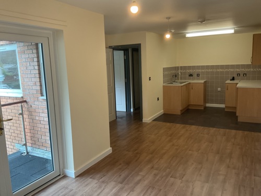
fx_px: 219
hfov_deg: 61.7
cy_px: 98
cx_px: 130
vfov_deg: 48.2
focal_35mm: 29
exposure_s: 1/50
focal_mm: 3
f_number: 1.8
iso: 80
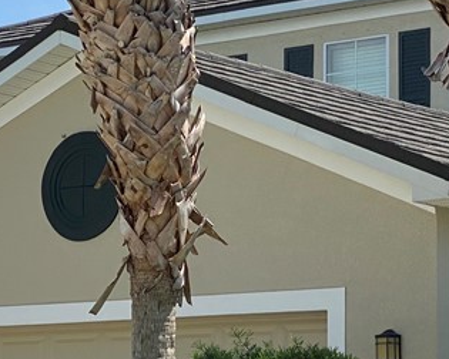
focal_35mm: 165
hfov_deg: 11.7
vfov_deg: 9.4
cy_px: 164
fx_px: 2193
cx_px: 197
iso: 20
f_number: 2
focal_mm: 6
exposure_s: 1/2083
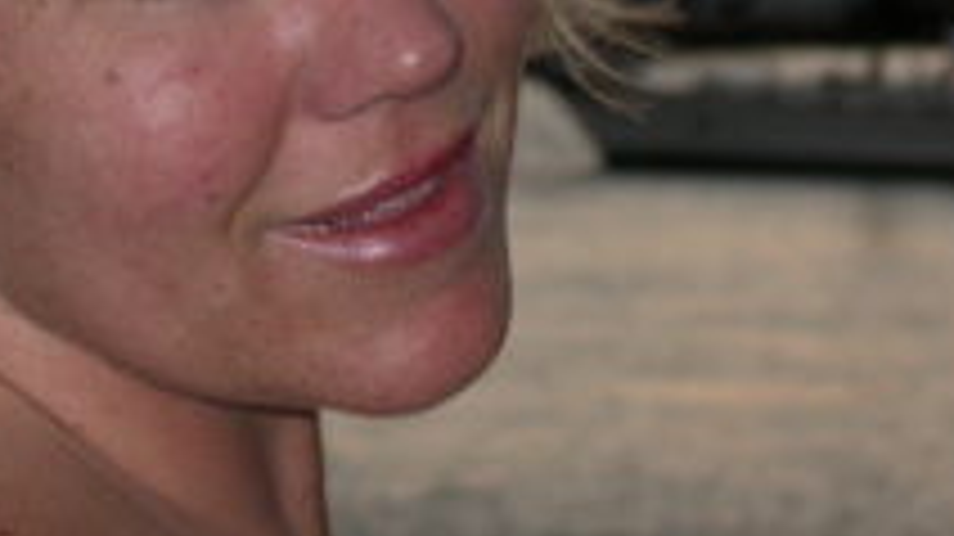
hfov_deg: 7.5
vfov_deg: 4.2
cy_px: -2
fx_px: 7307
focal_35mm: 289
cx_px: 522
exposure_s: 1/60.3
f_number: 4.5
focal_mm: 26
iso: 100
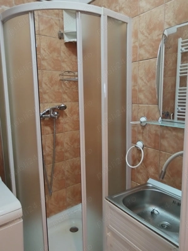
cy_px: 126
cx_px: 94
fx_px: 188
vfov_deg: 67.3
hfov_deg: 53.1
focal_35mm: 26
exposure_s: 1/50
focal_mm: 4.95
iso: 3670
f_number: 1.9
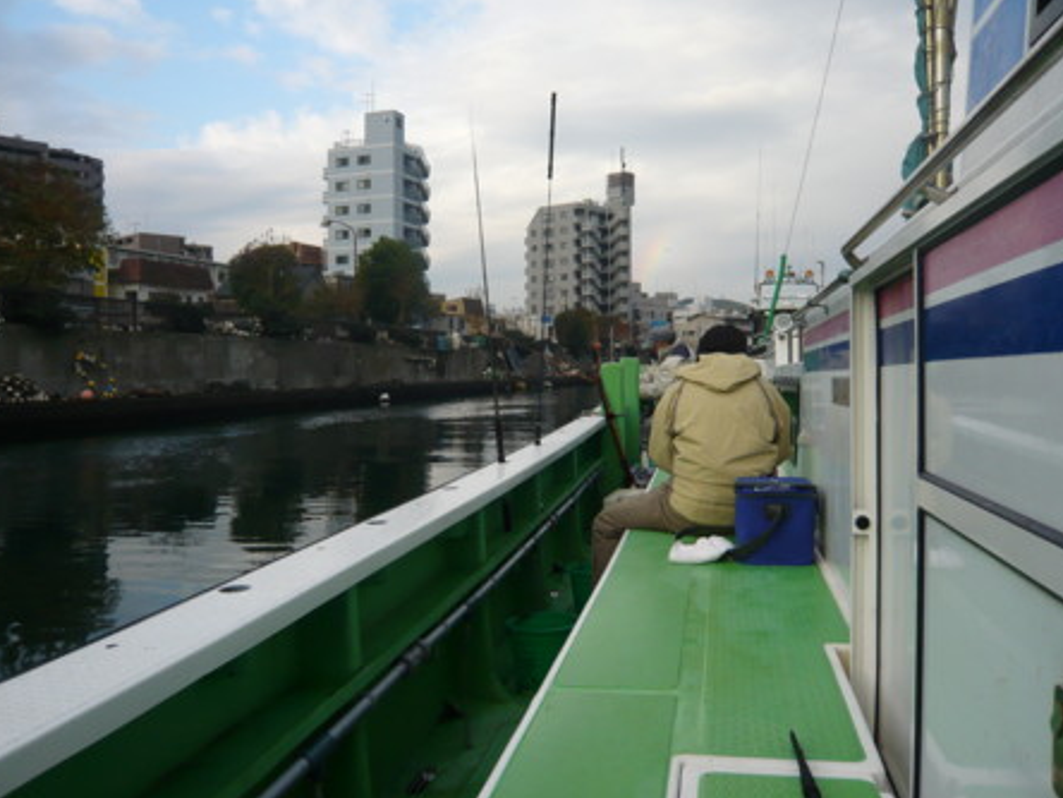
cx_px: 520
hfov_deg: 61.7
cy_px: 389
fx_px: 891
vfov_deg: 48.2
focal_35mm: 29
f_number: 2.8
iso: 100
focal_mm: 4.6
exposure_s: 1/500
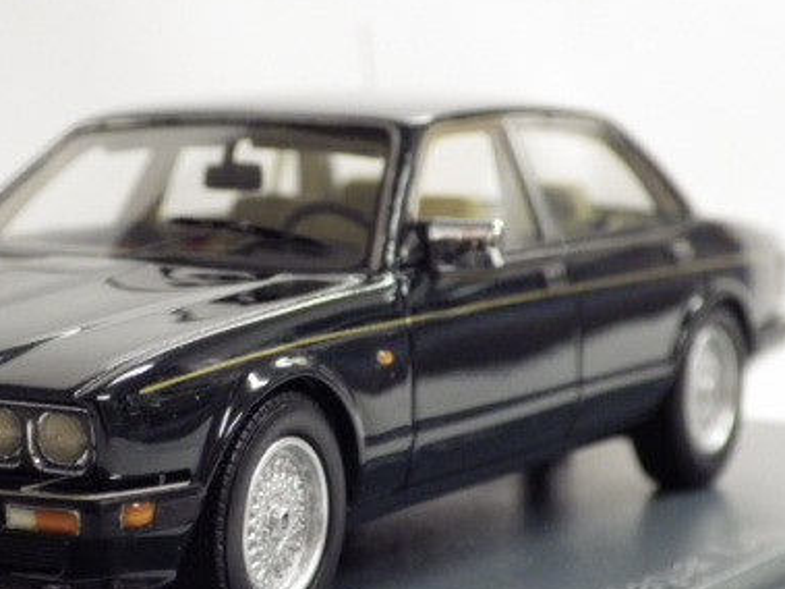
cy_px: 336
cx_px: 178
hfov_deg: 16.3
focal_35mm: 120
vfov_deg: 12.3
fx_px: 2720
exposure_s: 1/40
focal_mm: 12.8
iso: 800
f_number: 4.2
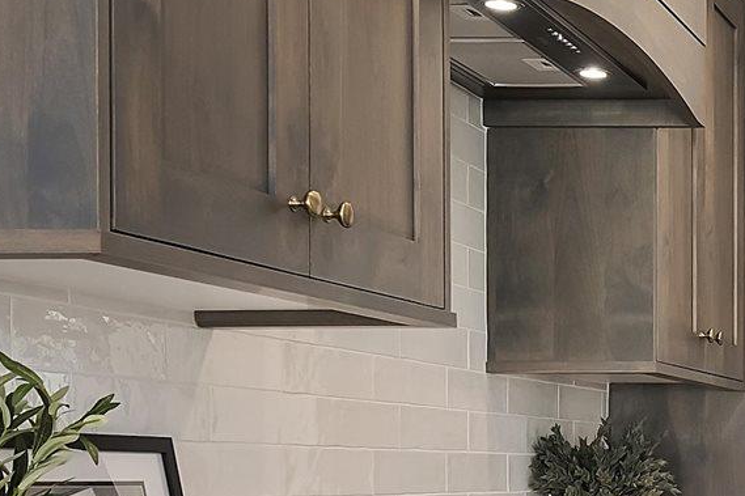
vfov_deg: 16.6
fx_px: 1676
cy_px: 465
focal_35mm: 81
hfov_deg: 21.2
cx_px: 1114
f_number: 6.3
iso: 320
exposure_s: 1/20
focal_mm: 15
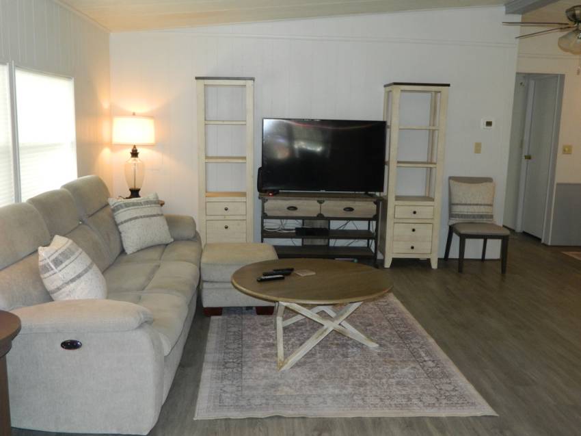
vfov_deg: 40.7
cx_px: 290
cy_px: 218
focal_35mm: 35
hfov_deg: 52.6
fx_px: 587
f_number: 3.3
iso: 220
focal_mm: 6.2
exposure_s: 1/30
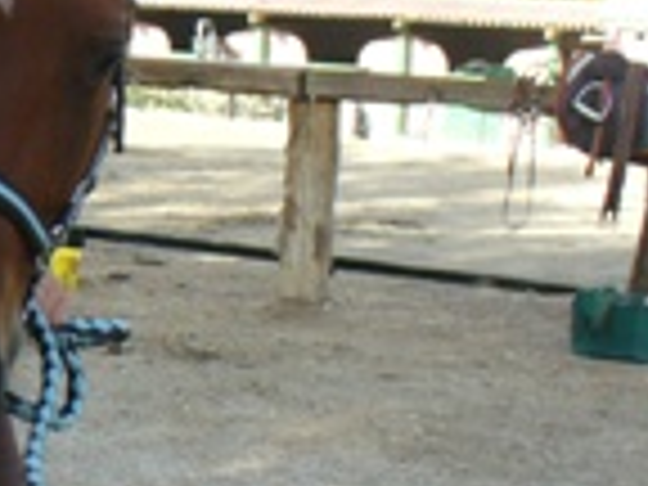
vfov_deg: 12.9
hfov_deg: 16.3
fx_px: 2153
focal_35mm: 115
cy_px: 310
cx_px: -162
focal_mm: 6.1
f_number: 2.8
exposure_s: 1/160
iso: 80
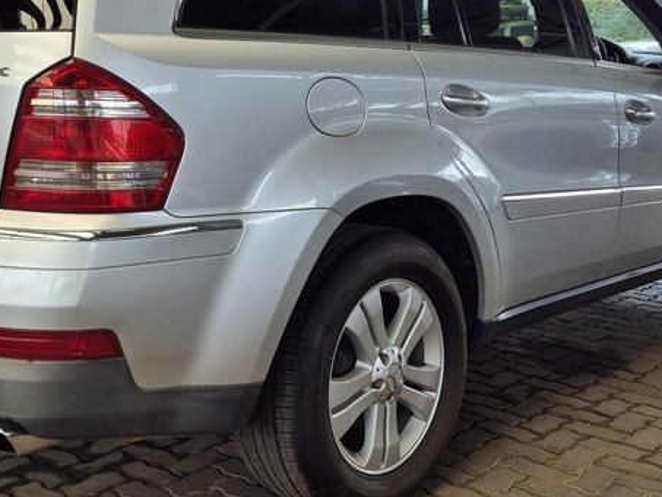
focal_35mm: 52
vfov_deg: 27.8
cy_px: 149
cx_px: 240
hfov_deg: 36.6
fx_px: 995
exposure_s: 1/364
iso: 25
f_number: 1.8
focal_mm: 5.4
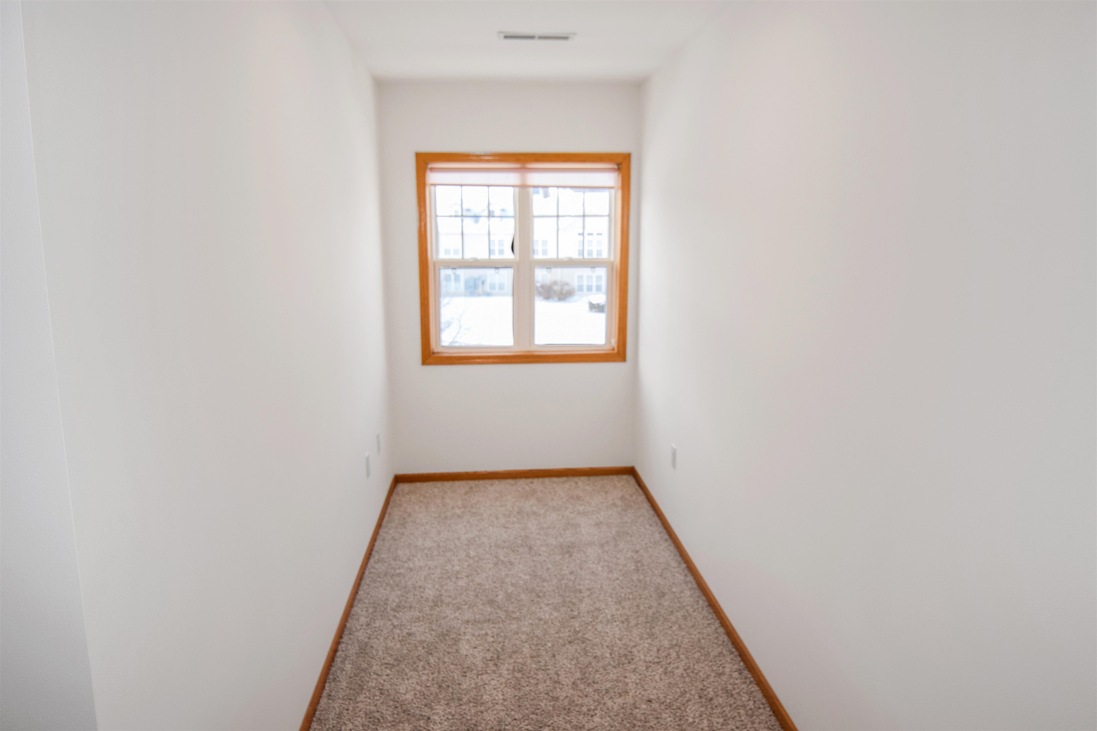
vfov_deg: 53.1
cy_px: 366
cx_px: 548
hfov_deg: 73.7
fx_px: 731
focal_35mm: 24
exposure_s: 1/125
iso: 160
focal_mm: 16
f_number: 5.6
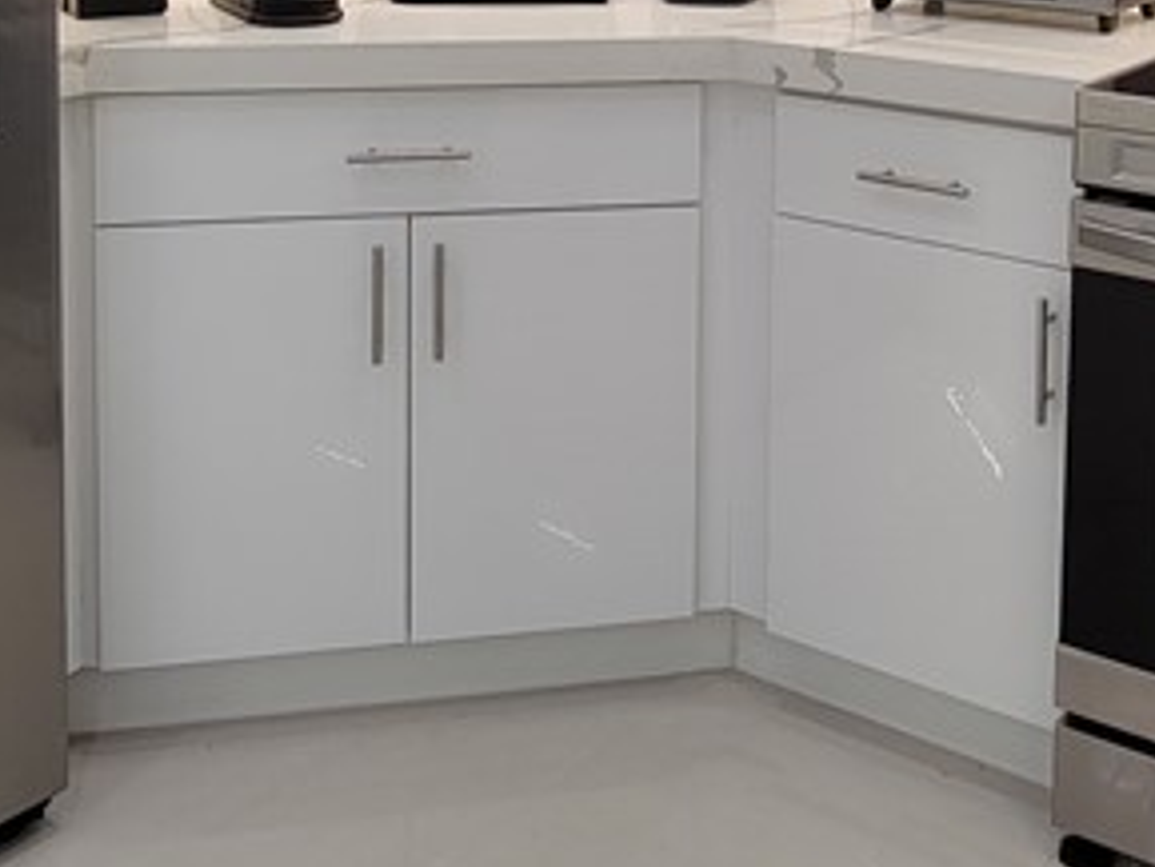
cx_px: 819
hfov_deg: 40.4
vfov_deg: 28.4
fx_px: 1535
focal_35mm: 46
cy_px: -108
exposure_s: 1/60
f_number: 2.2
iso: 64
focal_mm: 2.2
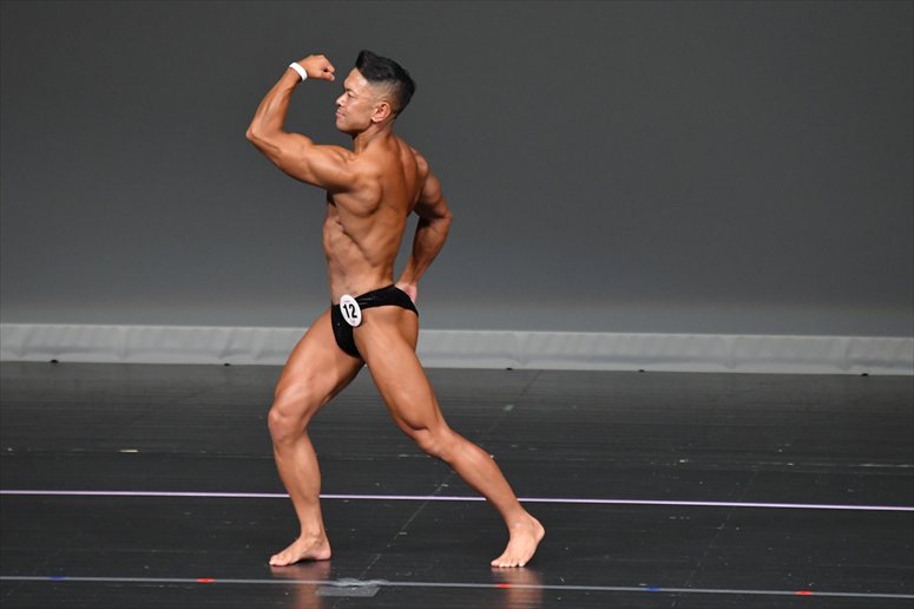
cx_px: 457
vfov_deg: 3.7
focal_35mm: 375
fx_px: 9516
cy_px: 304
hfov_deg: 5.5
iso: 4000
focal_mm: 250
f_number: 5.6
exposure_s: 1/400
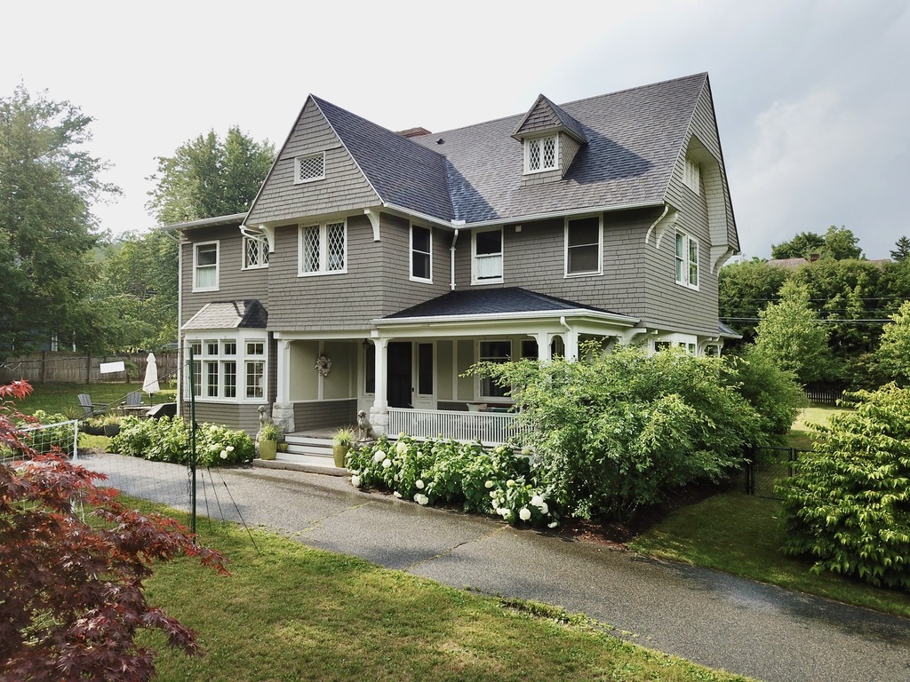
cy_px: 341
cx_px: 455
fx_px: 683
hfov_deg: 67.3
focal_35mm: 26
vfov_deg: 53.1
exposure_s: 1/623
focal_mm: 4.73
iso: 100
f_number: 2.2
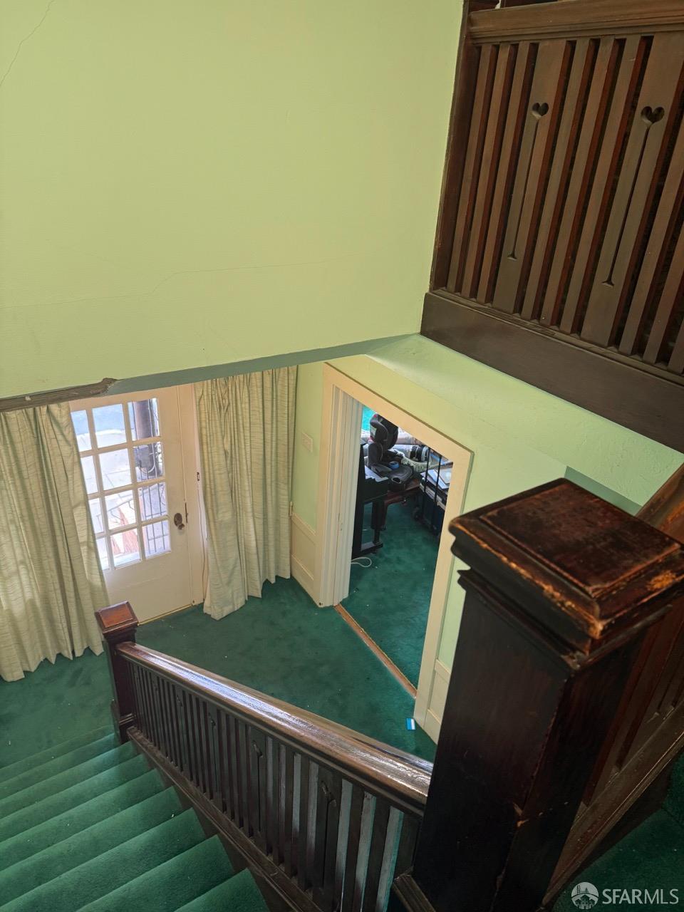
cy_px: 456
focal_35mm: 24
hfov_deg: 56.8
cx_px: 342
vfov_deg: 71.6
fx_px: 632
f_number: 1.78
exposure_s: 1/60
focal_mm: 6.76
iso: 160
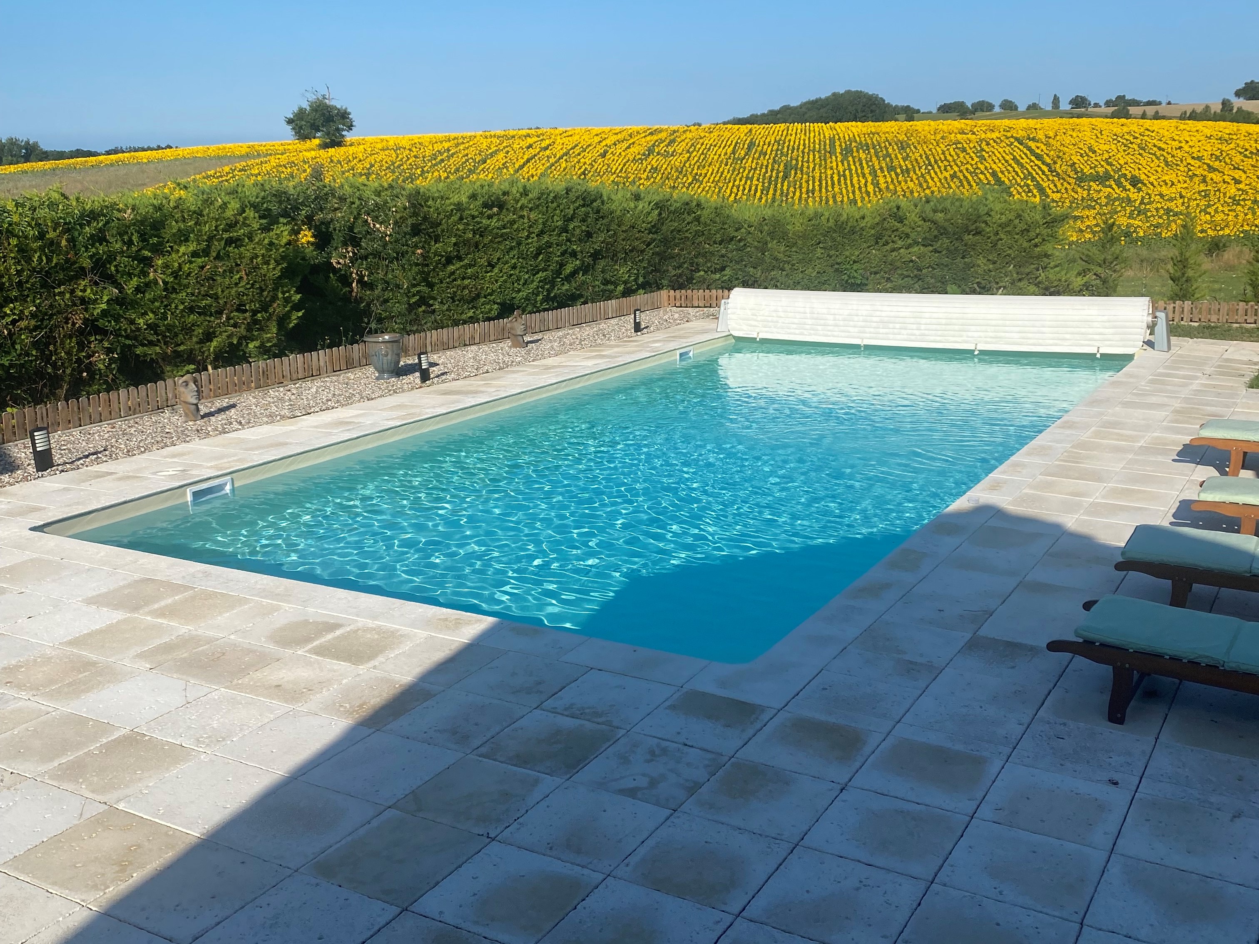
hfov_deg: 67.3
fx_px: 946
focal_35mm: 26
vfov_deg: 53.1
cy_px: 472
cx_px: 630
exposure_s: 1/3610
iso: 32
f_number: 1.8
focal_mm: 4.25
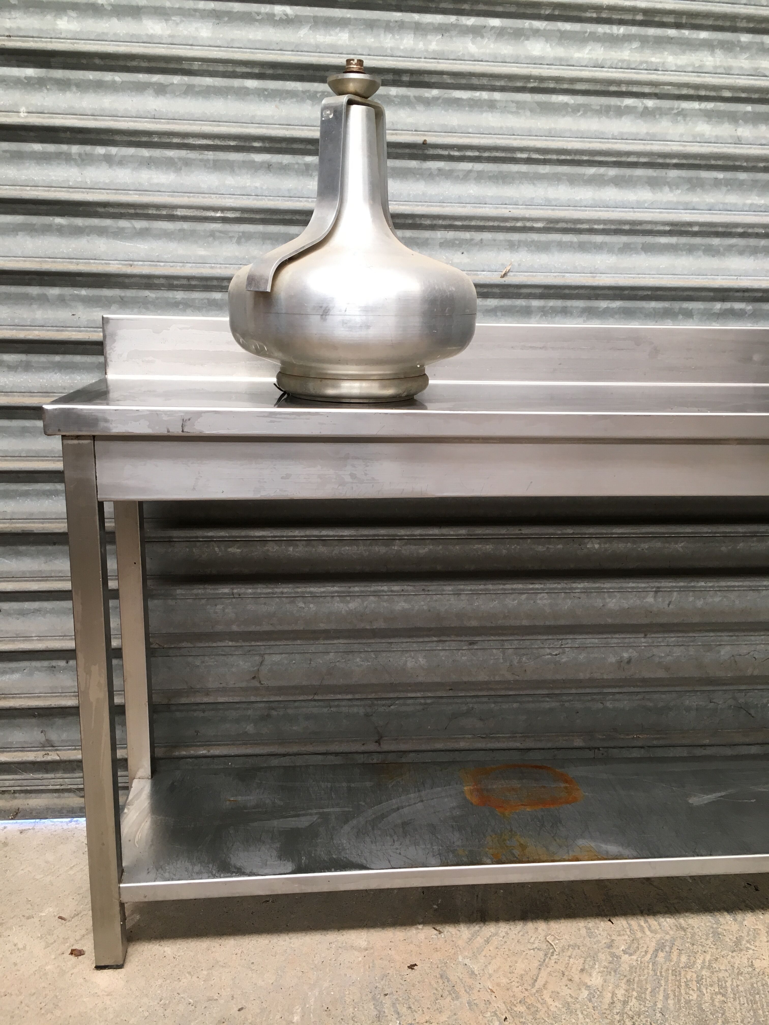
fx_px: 859
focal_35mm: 29
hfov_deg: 48.2
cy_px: 512
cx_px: 384
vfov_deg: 61.7
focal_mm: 4.15
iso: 32
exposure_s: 1/33
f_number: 2.2
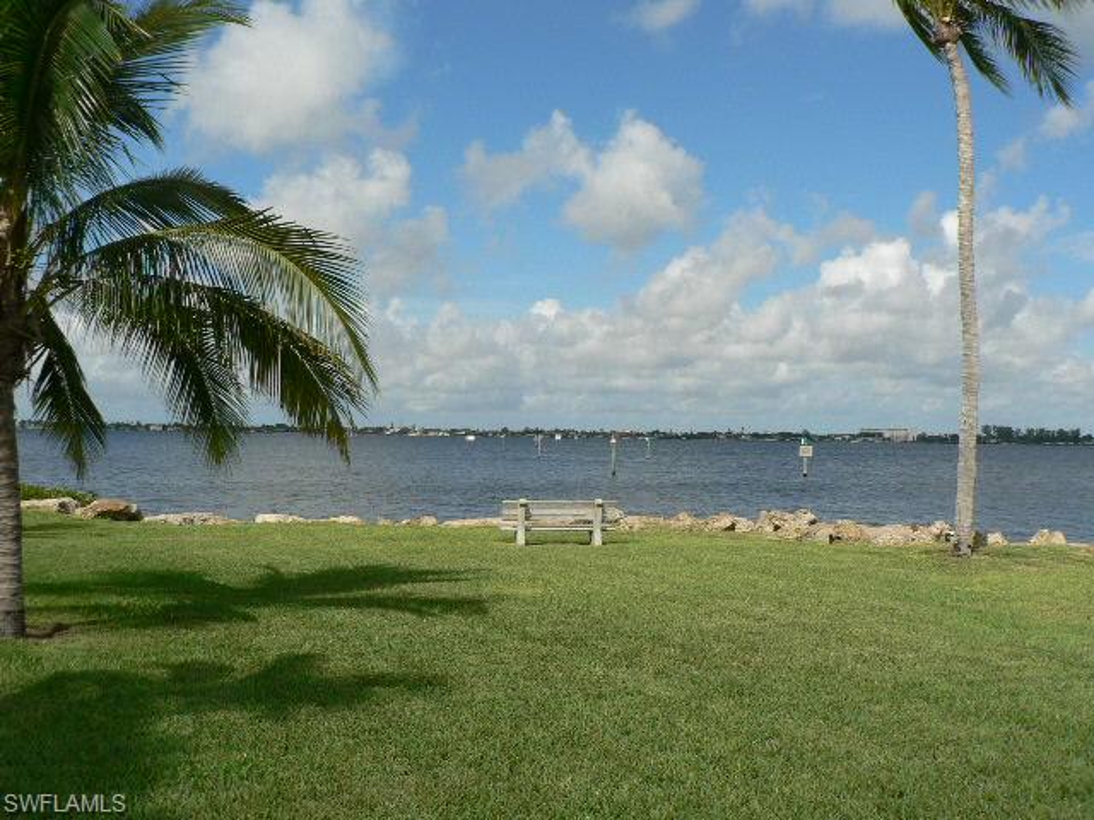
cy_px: 410
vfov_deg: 39.7
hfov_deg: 51.4
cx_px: 547
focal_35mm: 36
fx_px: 1138
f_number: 5.6
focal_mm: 6
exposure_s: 1/500
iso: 80
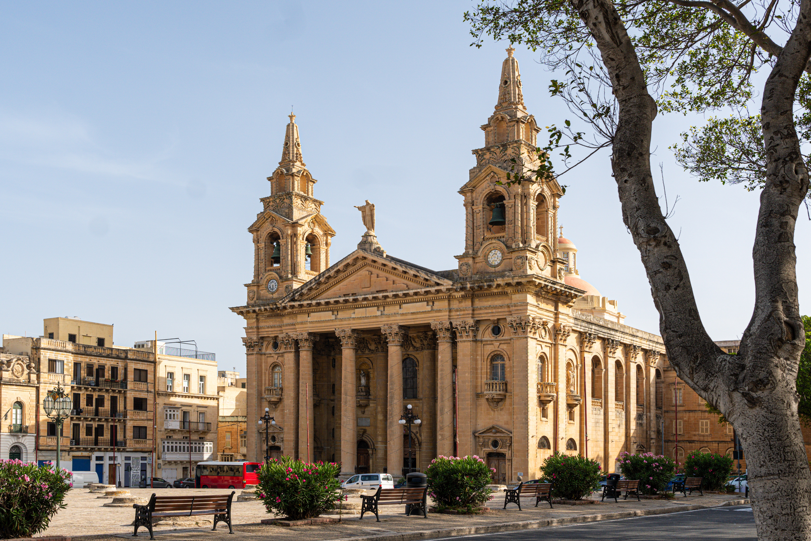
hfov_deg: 53.1
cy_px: 270
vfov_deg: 36.9
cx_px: 406
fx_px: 811
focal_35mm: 36
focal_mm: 24
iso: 125
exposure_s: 1/400
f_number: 6.3
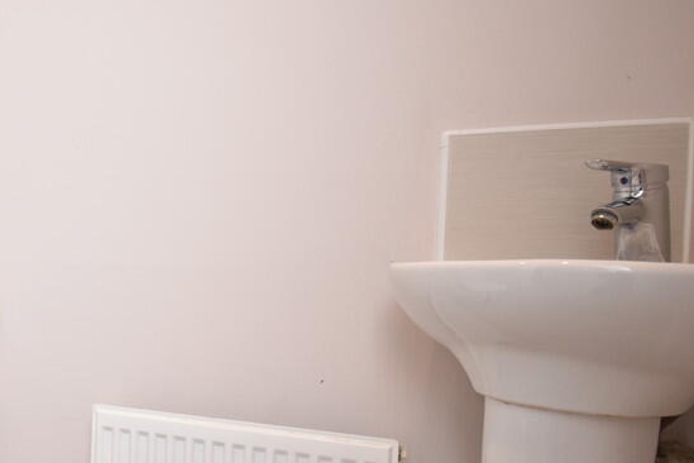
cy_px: 298
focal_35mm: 28
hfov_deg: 56.7
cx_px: 72
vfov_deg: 45.9
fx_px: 540
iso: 400
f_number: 4.5
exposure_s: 1/60
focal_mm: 10
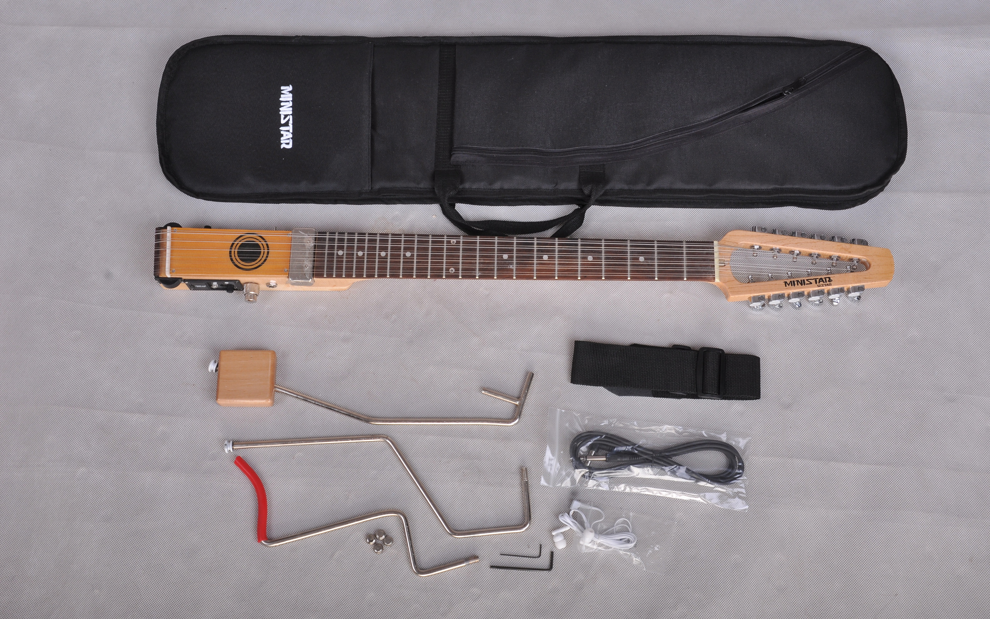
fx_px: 1322
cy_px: 290
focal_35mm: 49
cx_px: 495
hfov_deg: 41.1
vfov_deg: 26.3
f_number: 13
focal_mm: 32
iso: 200
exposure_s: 1/160
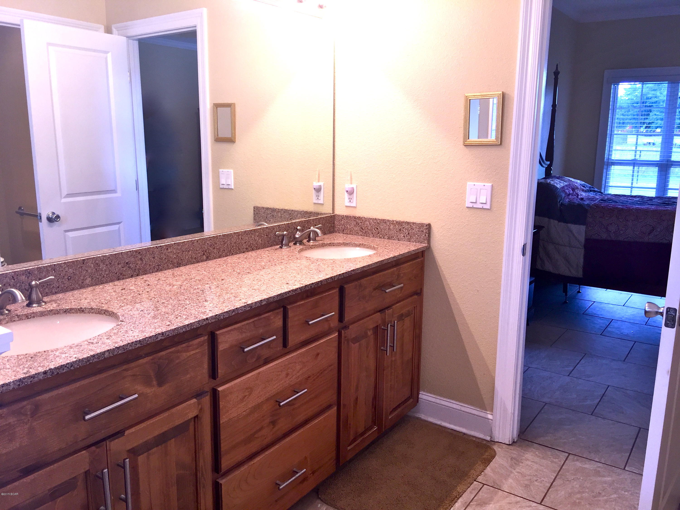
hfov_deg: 61.7
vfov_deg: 48.2
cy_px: 255
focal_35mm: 29
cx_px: 340
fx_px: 570
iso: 32
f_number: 2.2
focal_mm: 4.15
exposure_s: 1/40
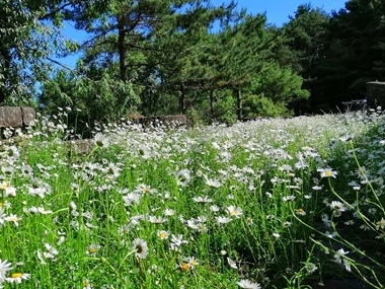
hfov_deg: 44.4
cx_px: 102
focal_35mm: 41
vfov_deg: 35.0
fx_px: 456
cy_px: 174
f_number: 2.2
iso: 50
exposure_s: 1/1068
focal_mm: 3.81
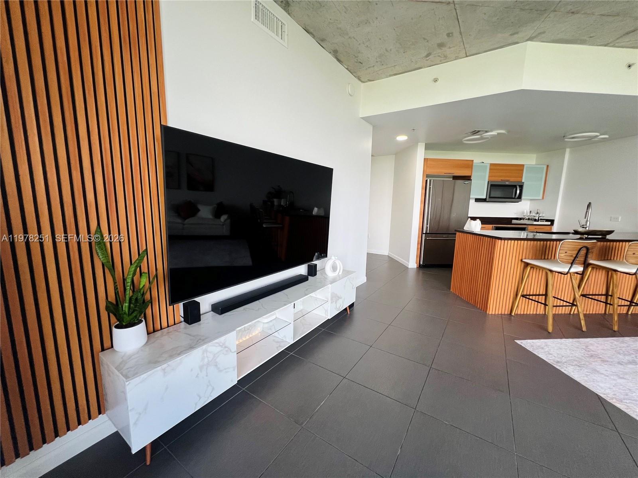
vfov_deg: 89.9
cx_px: 319
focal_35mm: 13
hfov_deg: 106.2
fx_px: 240
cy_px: 239
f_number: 1.8
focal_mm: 1.57
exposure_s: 1/120
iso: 160
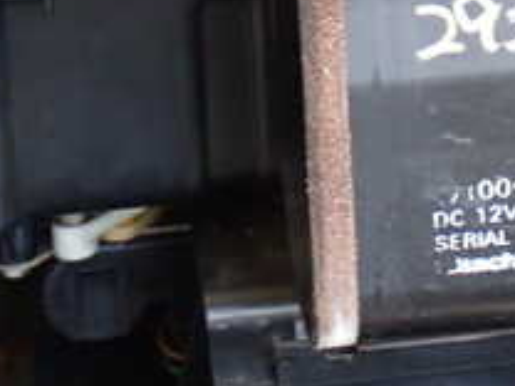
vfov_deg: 9.4
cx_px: 520
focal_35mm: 156
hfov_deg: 12.5
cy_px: -96
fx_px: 2321
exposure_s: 1/50
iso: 800
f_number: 3.3
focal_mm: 9.65
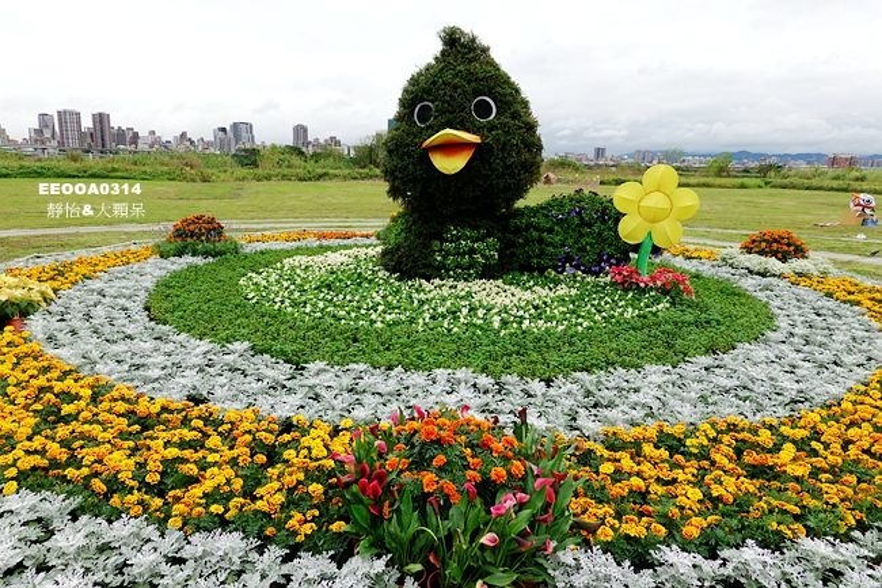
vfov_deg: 53.1
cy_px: 294
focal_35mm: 24
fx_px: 588
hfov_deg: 73.8
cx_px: 441
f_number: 5.6
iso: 125
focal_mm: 9
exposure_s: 1/200
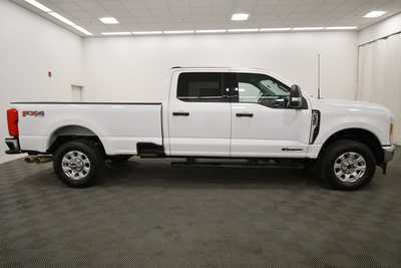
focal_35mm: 21
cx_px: 200
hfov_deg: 81.2
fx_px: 234
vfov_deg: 59.5
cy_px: 134
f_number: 5
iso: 720
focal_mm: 14
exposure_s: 1/250
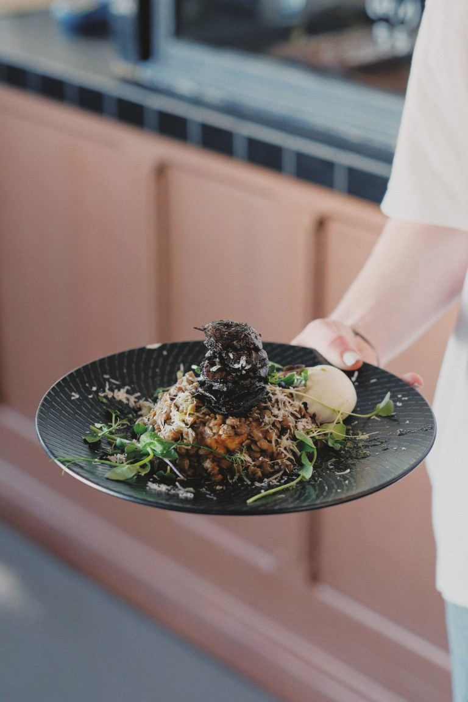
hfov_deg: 16.3
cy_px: 351
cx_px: 234
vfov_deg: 24.2
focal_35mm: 84
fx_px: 1638
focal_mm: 56
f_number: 2.8
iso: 800
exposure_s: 1/140
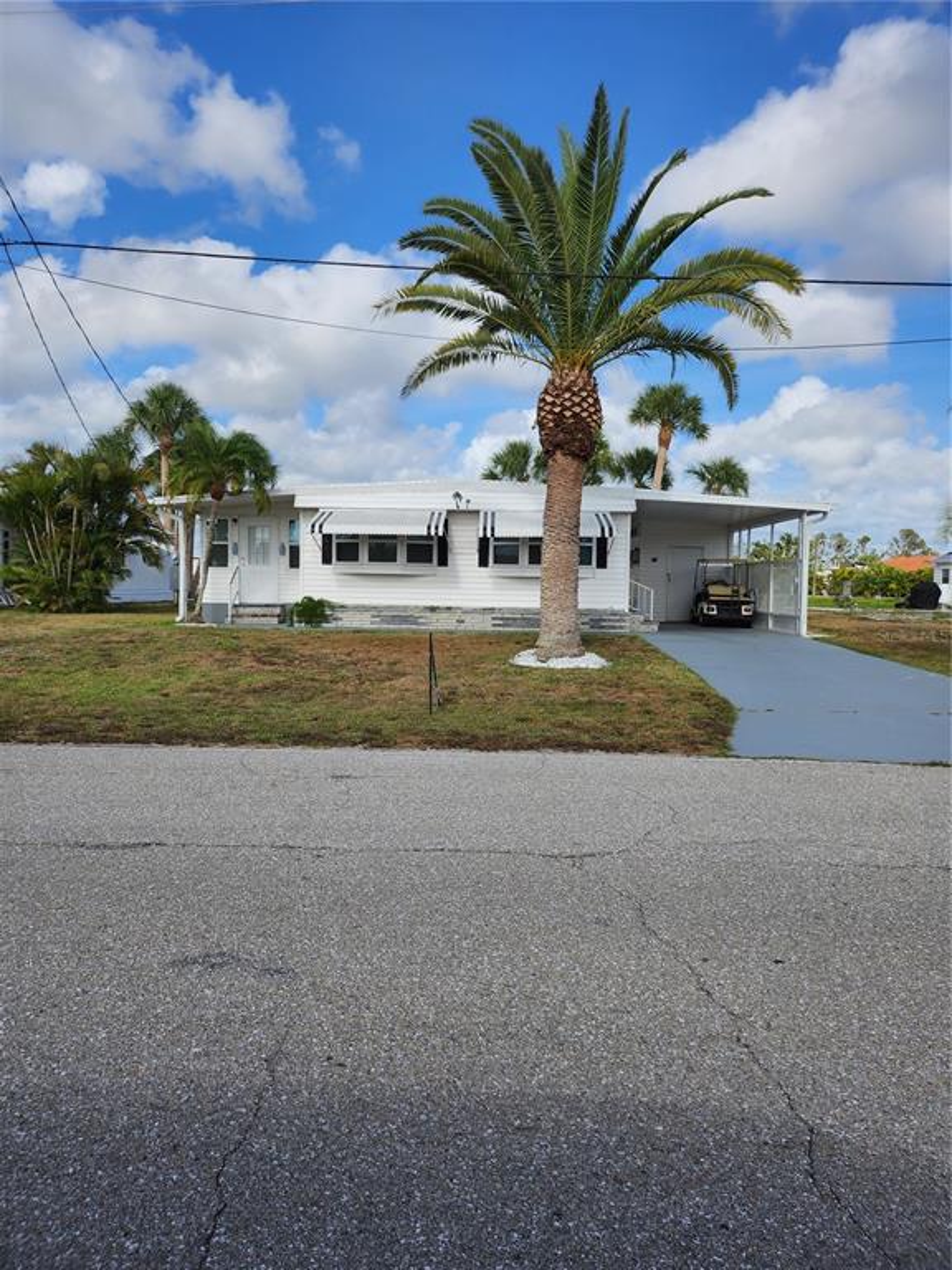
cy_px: 635
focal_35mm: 24
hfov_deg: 56.8
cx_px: 476
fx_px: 880
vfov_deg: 71.6
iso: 50
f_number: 1.8
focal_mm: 5
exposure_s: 1/4926
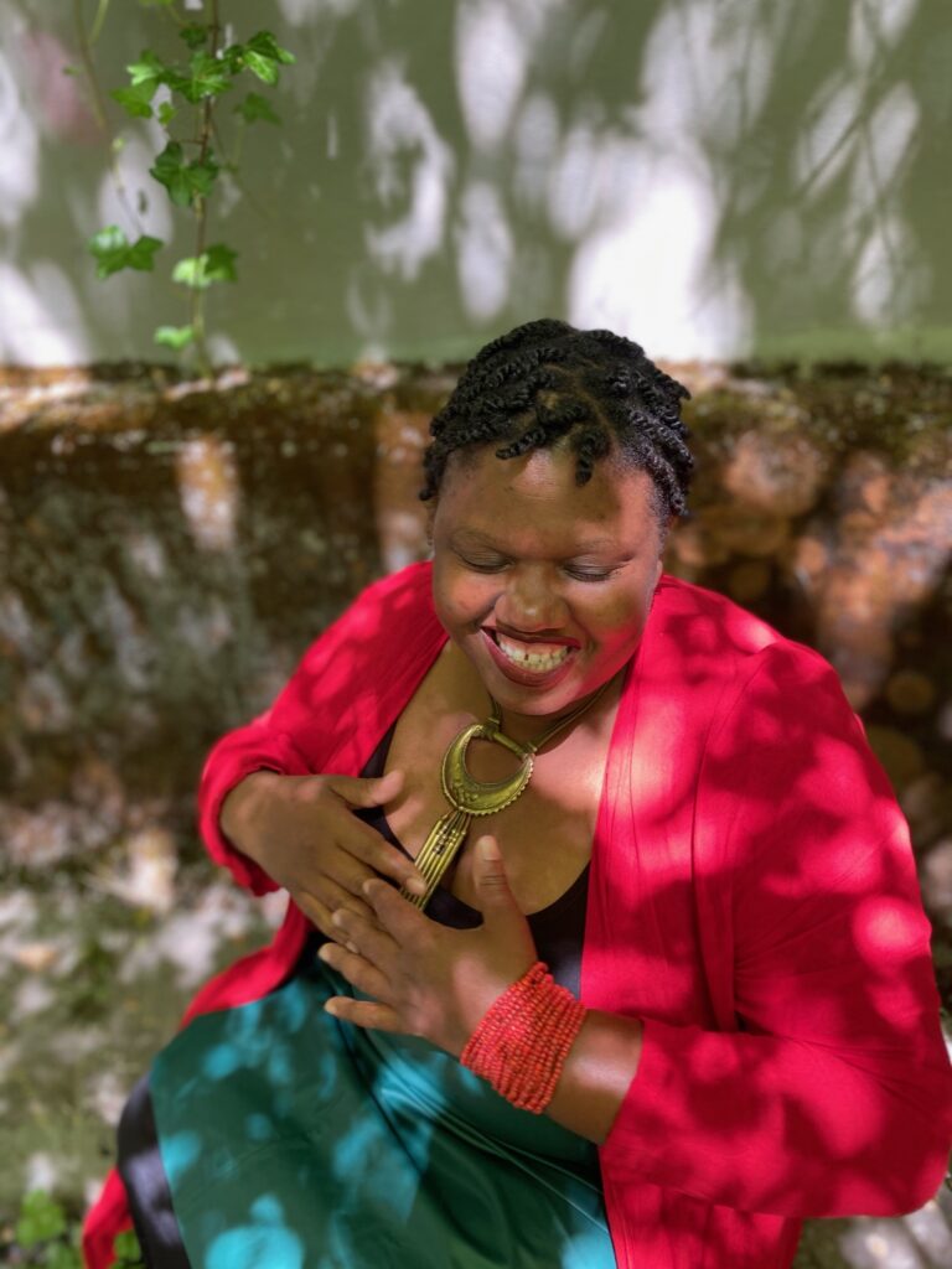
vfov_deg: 67.3
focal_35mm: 26
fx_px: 953
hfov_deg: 53.1
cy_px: 634
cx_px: 476
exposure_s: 1/121
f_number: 1.8
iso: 100
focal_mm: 4.25
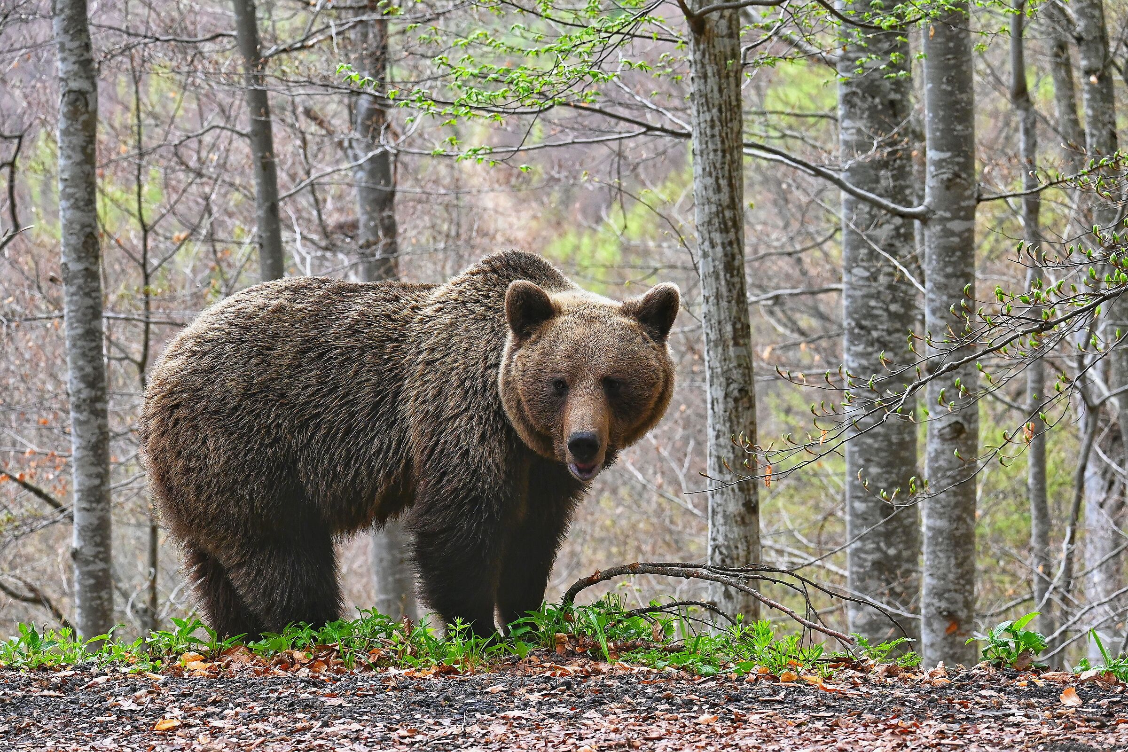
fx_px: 3854
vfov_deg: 11.1
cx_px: 564
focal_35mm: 123
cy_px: 376
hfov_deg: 16.7
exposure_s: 1/1000
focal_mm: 82
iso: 2000
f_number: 6.3
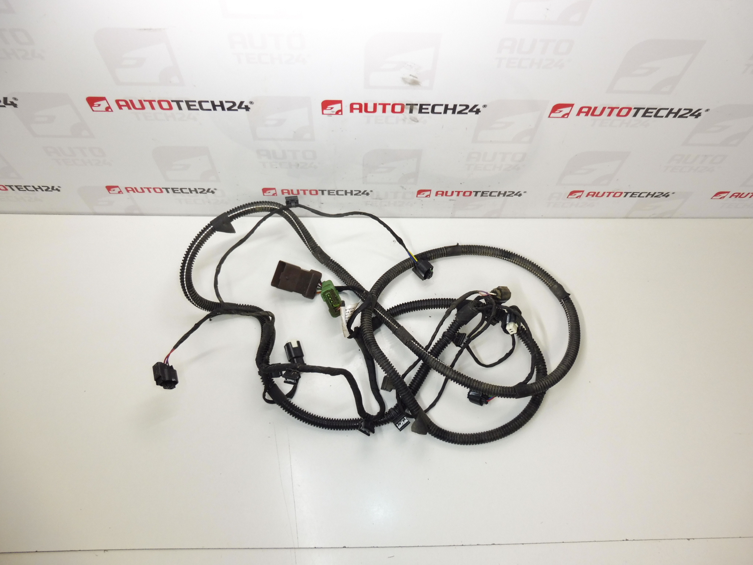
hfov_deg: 69.4
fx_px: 544
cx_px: 376
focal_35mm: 25
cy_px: 282
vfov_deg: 54.9
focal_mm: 4.4
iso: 200
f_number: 3.5
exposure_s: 1/60
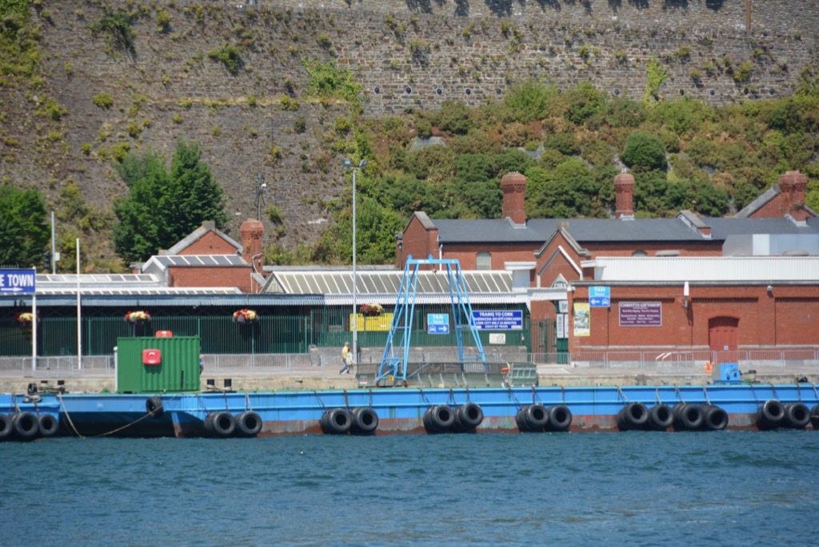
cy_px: 274
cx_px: 410
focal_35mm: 300
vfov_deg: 4.6
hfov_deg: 6.9
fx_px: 6825
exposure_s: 1/640
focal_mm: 200
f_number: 6.3
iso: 200
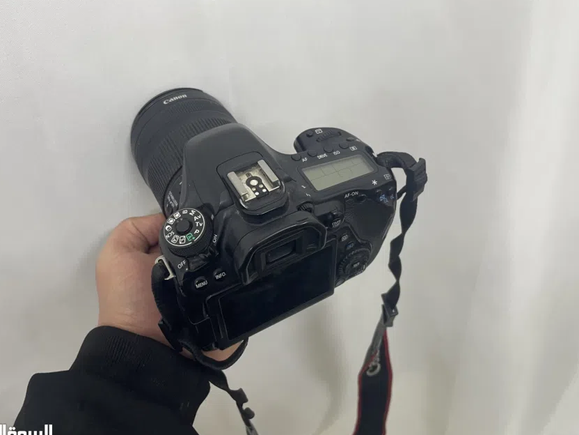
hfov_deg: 59.9
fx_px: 502
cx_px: 268
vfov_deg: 46.8
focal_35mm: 30
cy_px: 224
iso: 100
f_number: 1.6
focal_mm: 4.2
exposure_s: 1/50
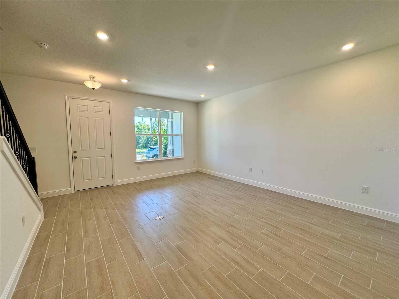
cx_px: 200
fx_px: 161
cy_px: 150
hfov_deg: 102.1
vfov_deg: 85.7
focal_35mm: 14
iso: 80
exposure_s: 1/120
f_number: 2.2
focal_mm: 2.22
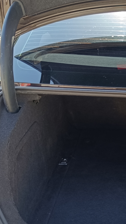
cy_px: 180
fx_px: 356
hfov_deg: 18.9
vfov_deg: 33.8
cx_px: 154
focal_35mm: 60
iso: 51
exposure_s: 1/125
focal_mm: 5.59
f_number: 1.88
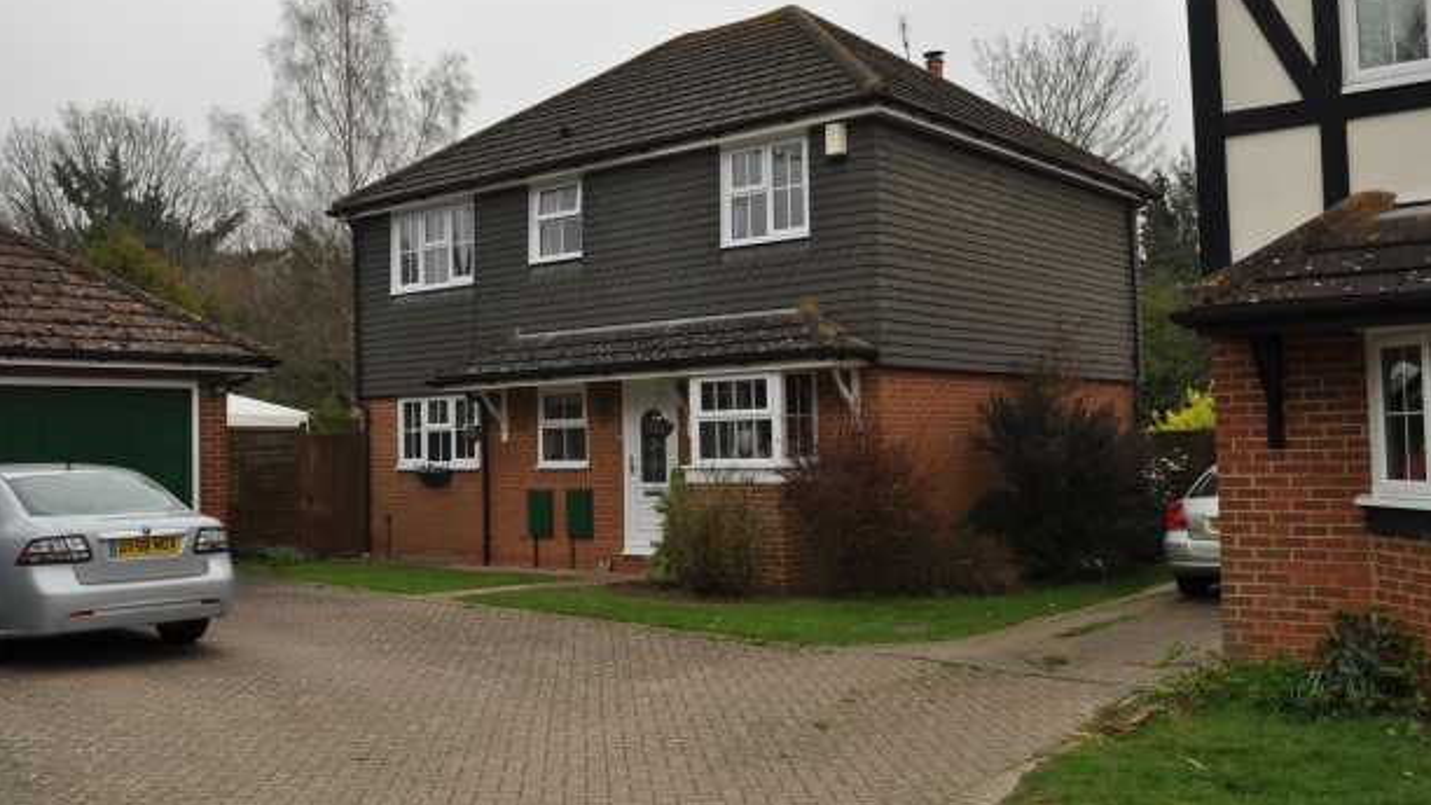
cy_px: 356
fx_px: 1328
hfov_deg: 56.6
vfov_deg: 33.7
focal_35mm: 35
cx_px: 720
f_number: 11
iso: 200
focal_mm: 22
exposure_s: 1/100
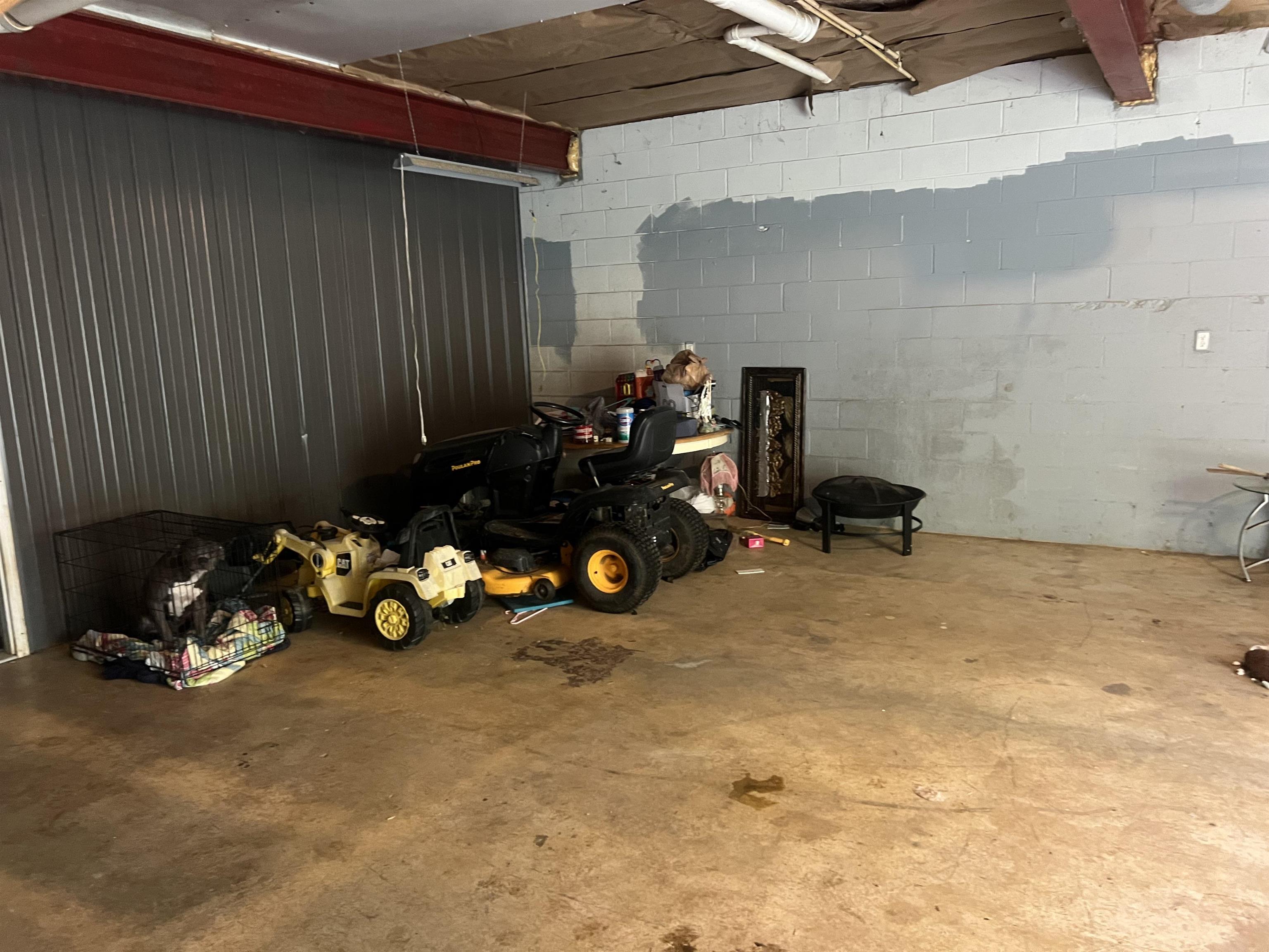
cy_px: 476
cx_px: 634
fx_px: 953
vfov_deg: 53.1
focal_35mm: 26
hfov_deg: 67.3
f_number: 1.5
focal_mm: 5.7
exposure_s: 1/40
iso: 640
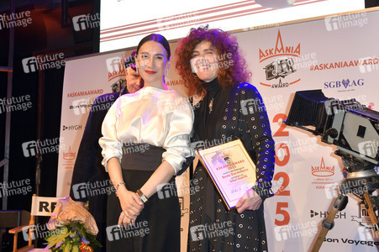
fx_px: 442
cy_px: 126
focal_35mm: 42
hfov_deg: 46.4
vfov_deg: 31.8
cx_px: 190
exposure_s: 1/200
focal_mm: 42
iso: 1250
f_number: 5.6
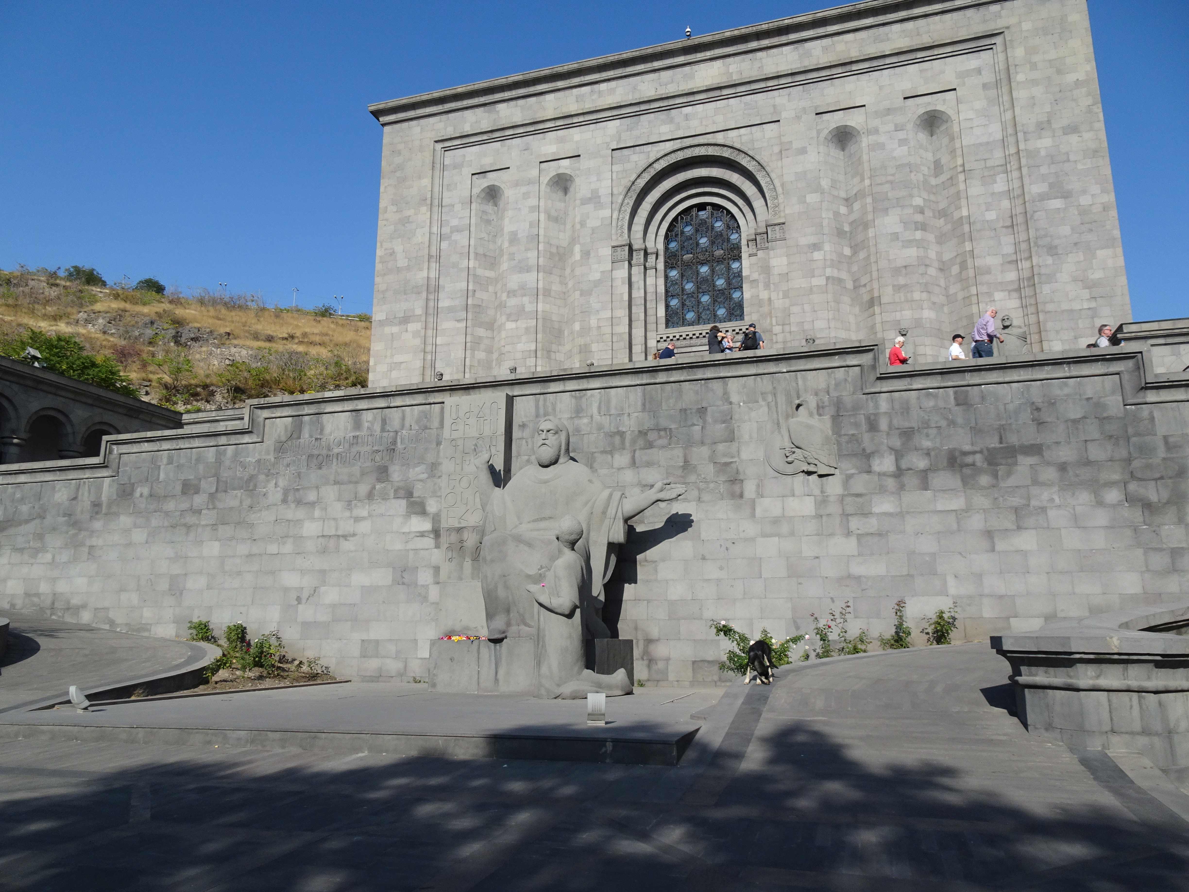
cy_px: 446
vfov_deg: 56.8
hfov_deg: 71.6
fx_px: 824
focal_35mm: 24
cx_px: 594
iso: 80
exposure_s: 1/1250
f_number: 3.5
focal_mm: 4.1
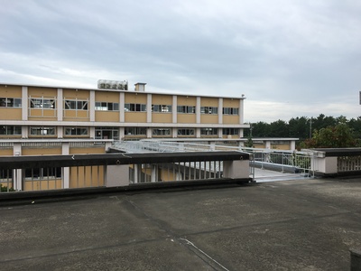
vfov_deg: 48.2
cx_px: 180
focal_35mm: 29
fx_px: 302
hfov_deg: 61.7
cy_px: 136
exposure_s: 1/1099
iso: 25
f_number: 2.2
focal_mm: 4.15
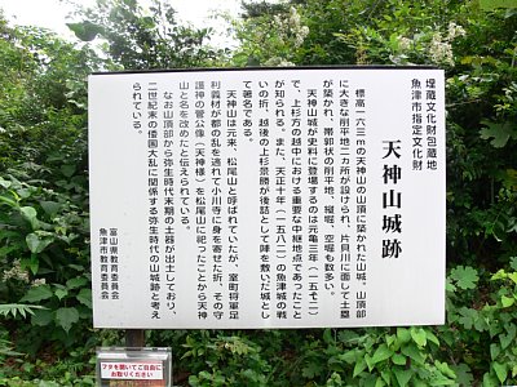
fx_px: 523
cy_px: 194
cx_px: 258
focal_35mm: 35
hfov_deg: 52.6
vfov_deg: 40.7
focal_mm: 7.4
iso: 80
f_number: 4
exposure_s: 1/100
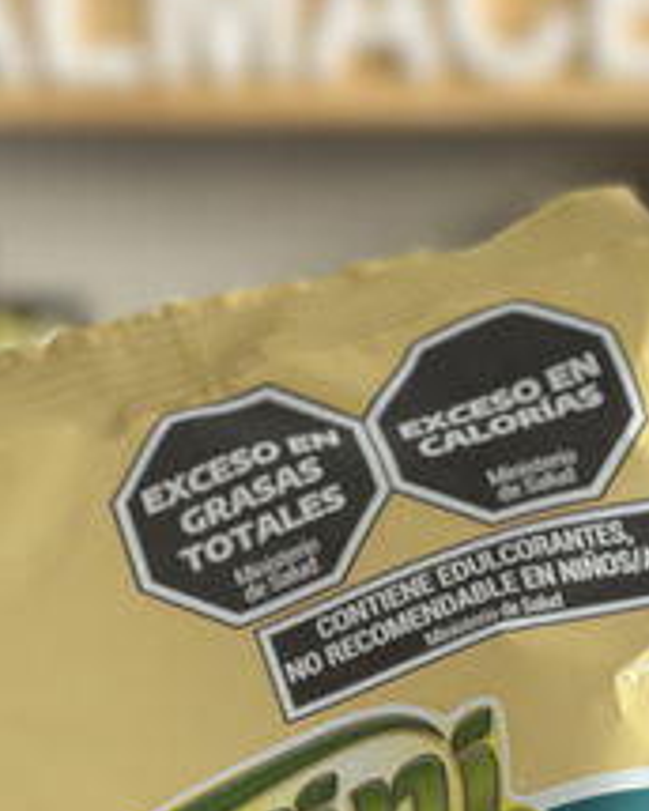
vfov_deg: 16.1
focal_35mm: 116
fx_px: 2785
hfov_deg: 13.3
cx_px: 389
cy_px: 896
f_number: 1.78
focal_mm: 6.86
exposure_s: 1/79
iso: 125
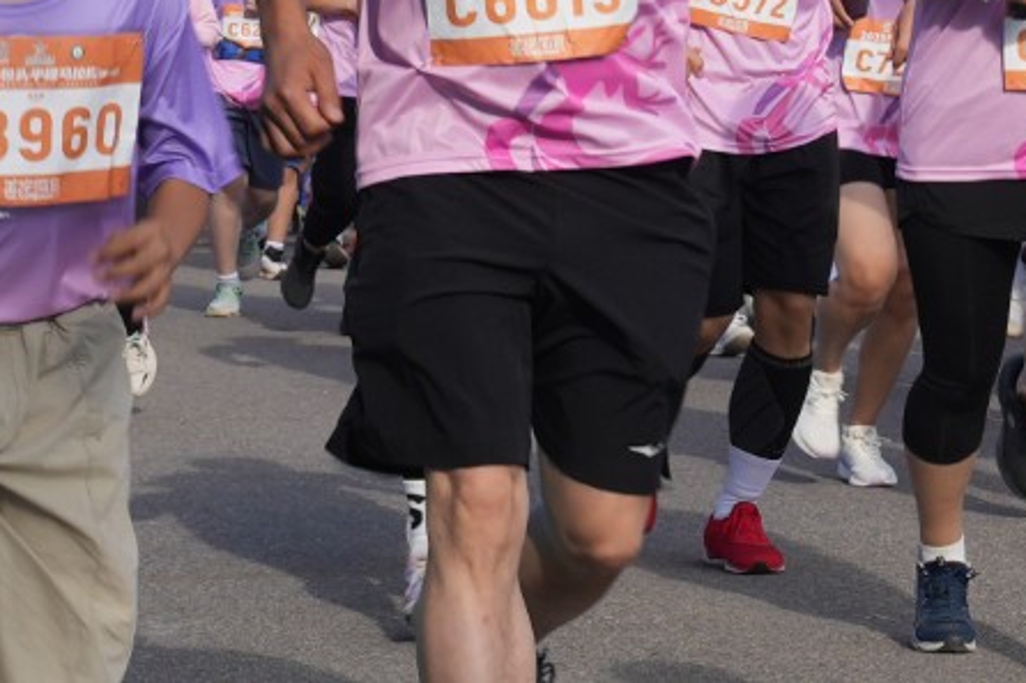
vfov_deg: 7.4
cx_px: 1171
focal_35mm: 183
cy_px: -370
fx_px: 5213
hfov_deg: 11.1
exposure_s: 1/200
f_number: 8
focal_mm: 34
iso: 125
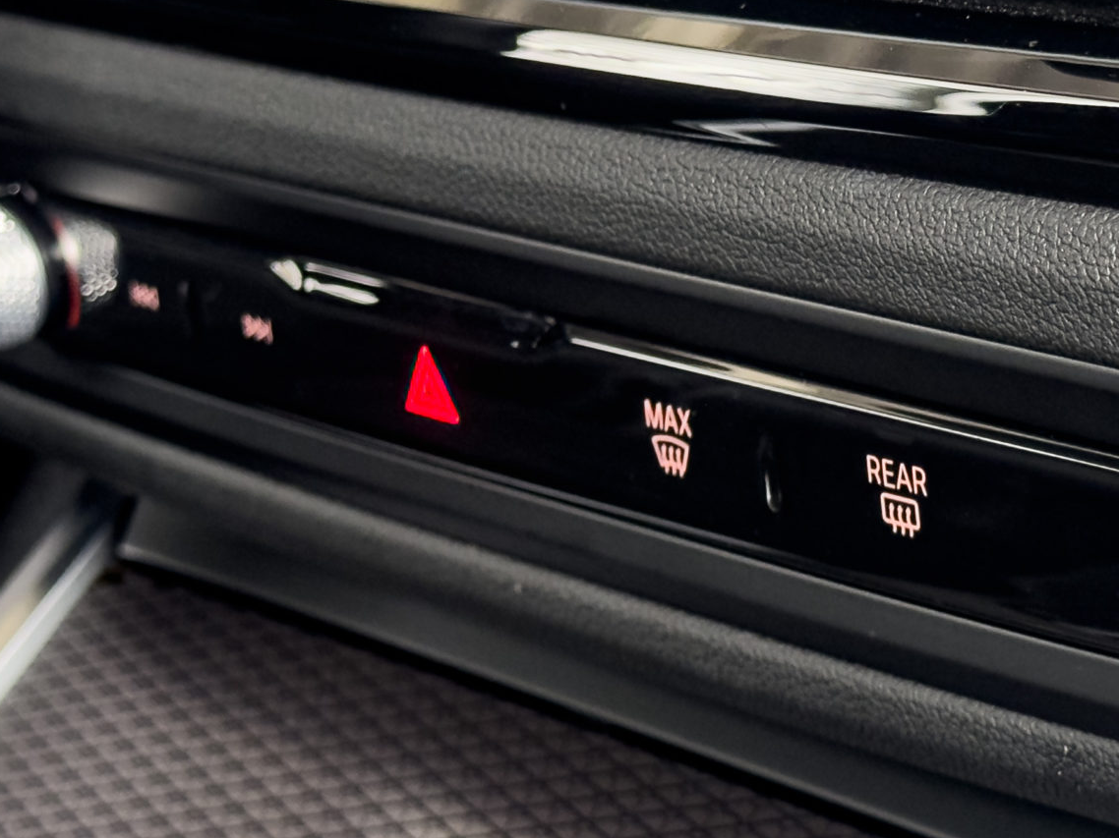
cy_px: 171
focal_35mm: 108
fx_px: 3490
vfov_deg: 13.6
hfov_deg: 18.1
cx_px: 812
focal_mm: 6.86
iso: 500
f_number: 1.8
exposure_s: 1/30
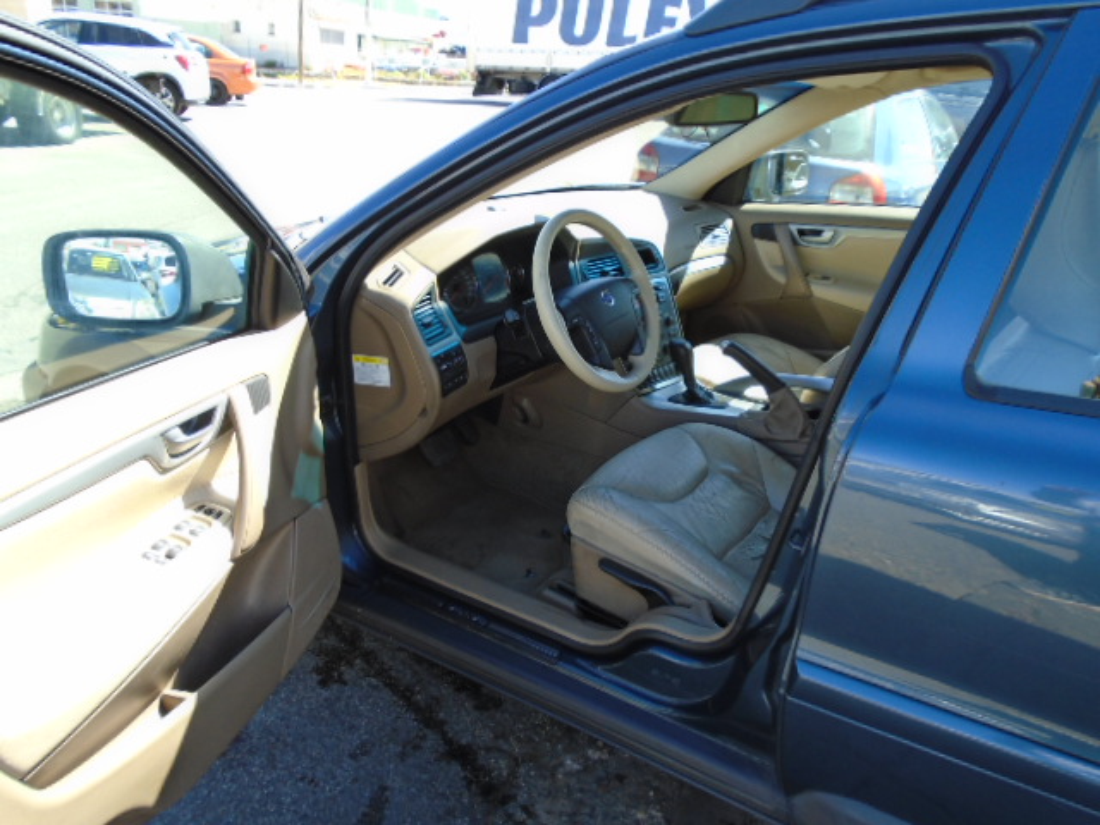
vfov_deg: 53.1
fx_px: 826
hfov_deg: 67.3
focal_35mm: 26
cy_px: 412
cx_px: 550
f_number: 3.2
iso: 100
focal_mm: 4.6
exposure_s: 1/160
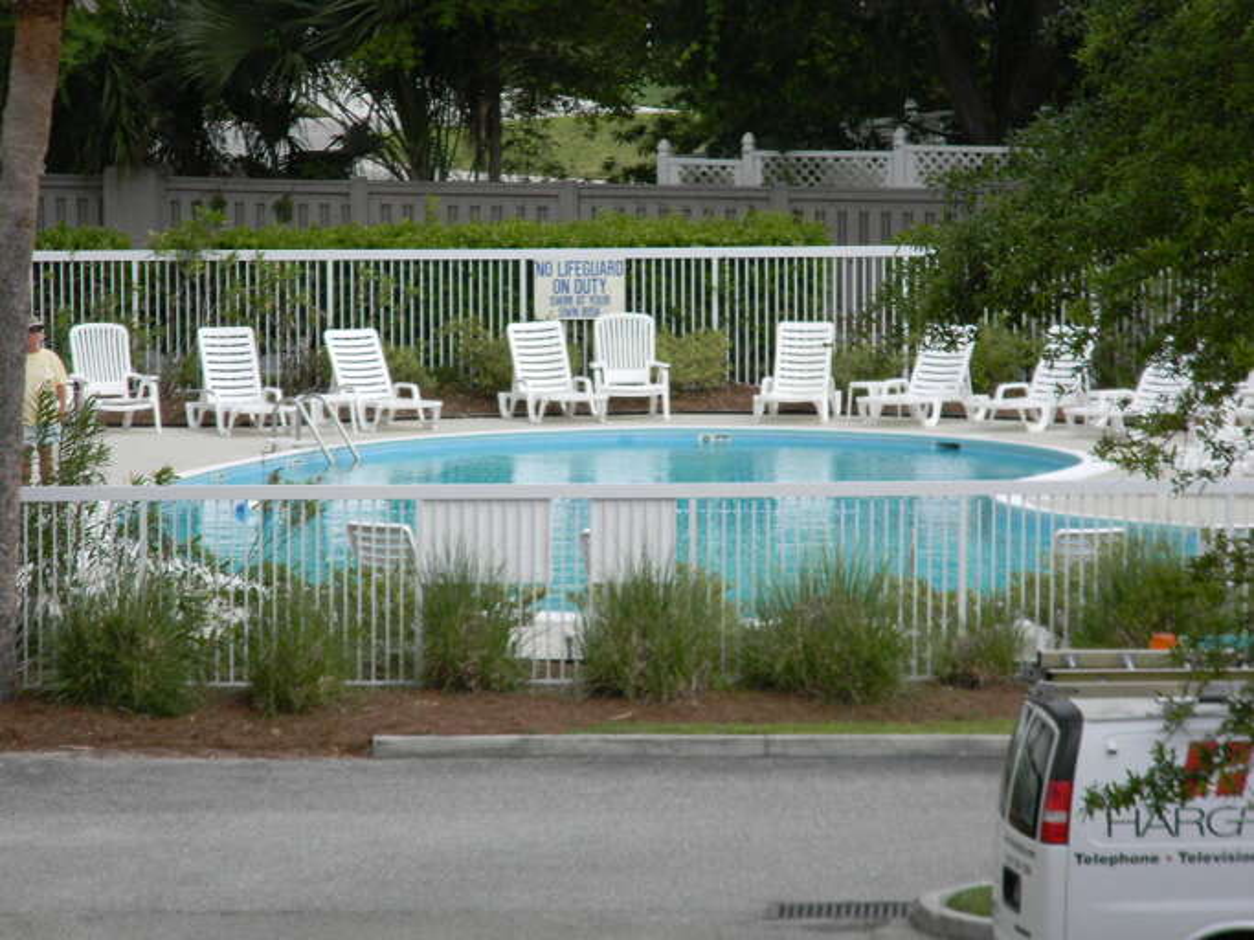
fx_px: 8186
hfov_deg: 8.8
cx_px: 627
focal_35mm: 226
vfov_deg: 6.6
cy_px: 470
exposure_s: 1/252
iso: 80
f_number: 5.4
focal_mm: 41
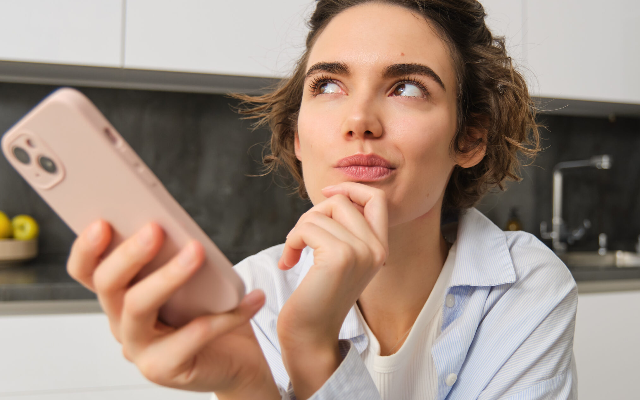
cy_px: 183
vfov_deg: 32.0
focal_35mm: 40
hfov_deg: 49.3
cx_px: 329
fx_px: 698
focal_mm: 20.6
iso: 500
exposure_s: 1/125
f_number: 2.8
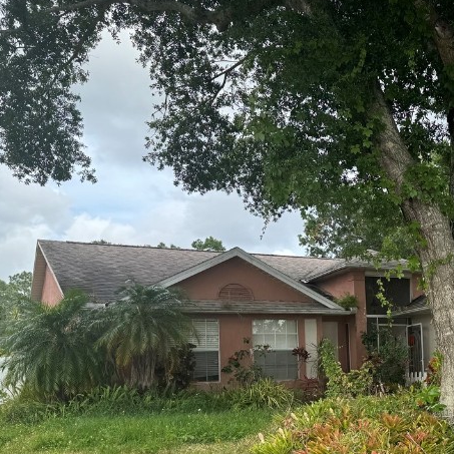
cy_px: 332
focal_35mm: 48
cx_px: 398
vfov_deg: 34.7
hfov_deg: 33.7
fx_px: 712
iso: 80
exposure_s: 1/1094
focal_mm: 6.76
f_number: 1.78
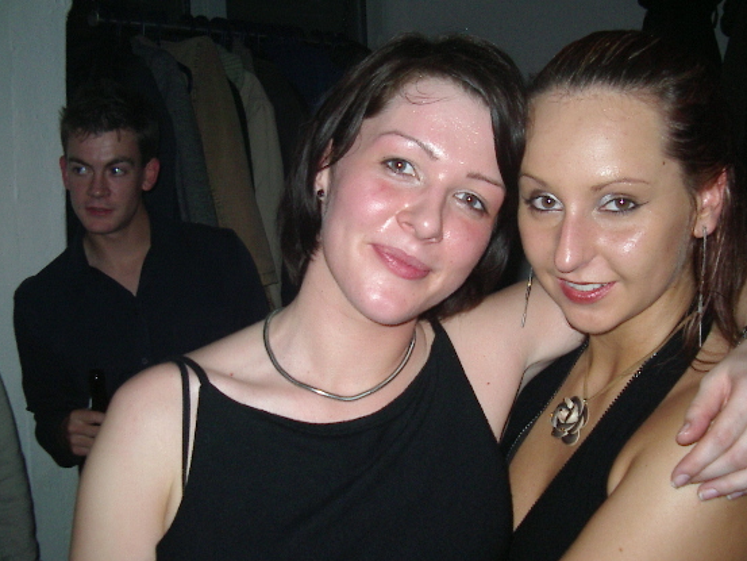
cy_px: 303
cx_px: 373
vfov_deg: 32.9
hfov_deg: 42.9
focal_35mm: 44
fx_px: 950
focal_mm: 5.8
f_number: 2.6
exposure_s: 1/60
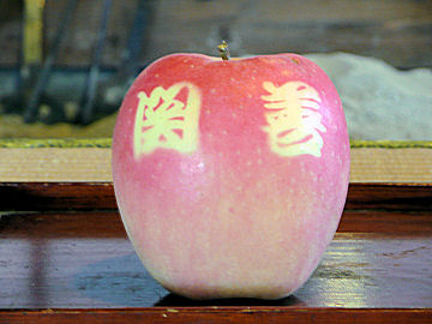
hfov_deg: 11.1
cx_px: 216
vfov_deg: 8.3
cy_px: 162
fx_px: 2221
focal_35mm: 178
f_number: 4.8
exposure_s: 1/2.5
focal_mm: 29.2
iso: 200
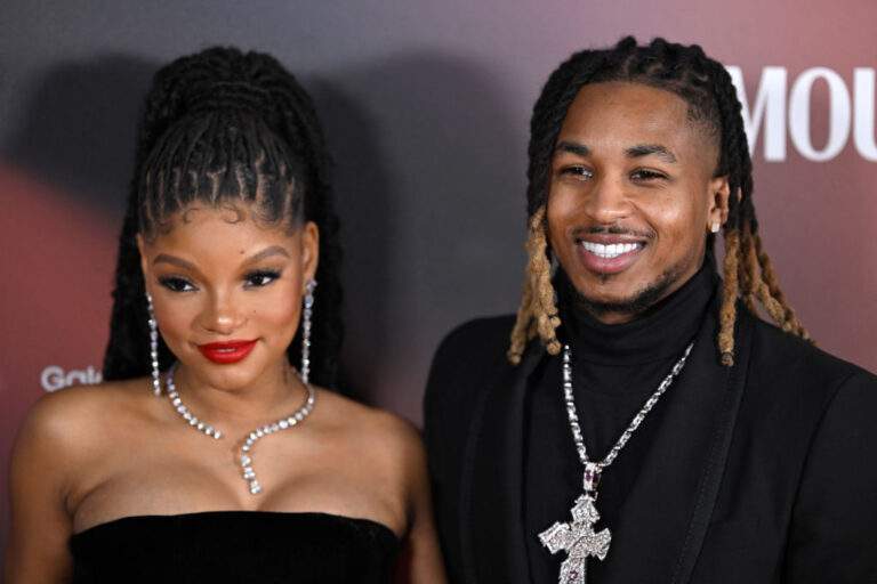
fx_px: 4872
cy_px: 292
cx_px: 438
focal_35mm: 200
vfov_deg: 6.9
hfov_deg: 10.3
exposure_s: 1/320
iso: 1600
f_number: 2.2
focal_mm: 200
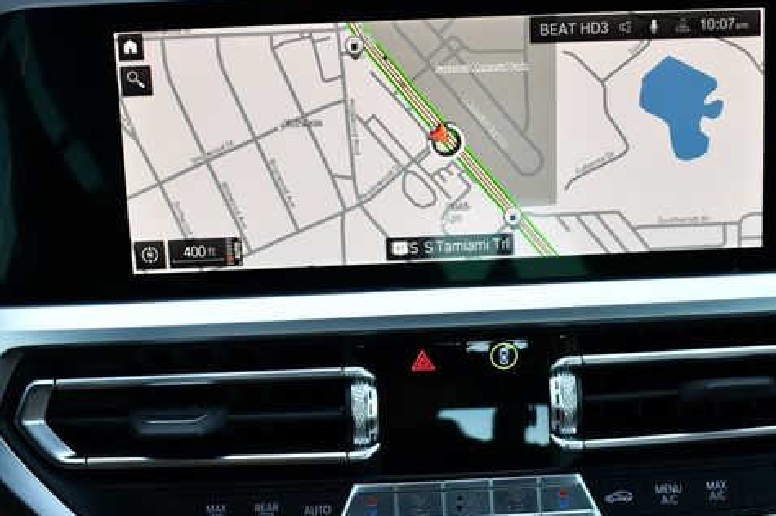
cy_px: 255
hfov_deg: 36.9
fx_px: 1163
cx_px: 417
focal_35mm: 54
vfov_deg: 25.0
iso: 400
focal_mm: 20
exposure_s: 1/250
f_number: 3.8
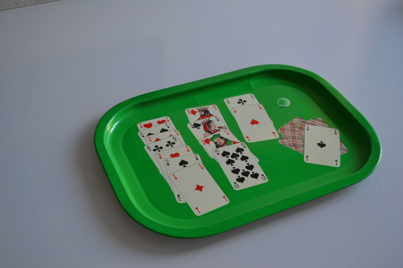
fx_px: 537
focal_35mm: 48
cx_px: 202
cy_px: 134
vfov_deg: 28.1
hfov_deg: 41.1
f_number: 4.8
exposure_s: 1/25
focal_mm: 32
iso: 400
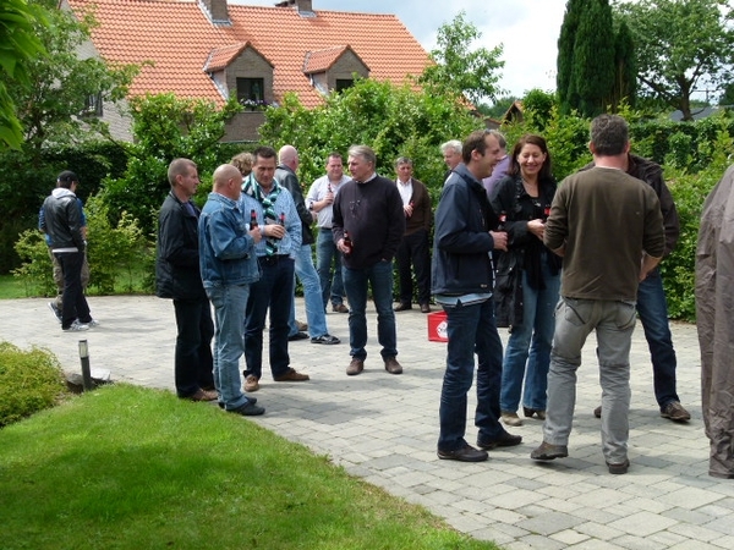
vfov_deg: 30.3
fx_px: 1018
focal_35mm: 48
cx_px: 367
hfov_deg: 39.7
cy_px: 275
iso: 100
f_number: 4
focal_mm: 8.7
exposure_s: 1/320
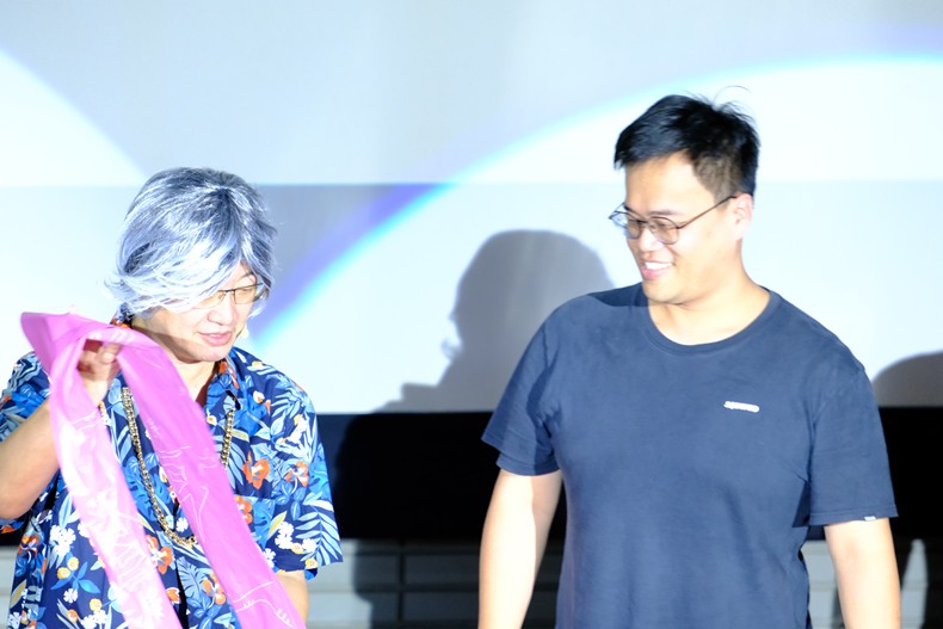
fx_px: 7859
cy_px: 314
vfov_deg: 4.6
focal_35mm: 300
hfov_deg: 6.9
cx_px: 472
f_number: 4.8
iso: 3200
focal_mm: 200
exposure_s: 1/58
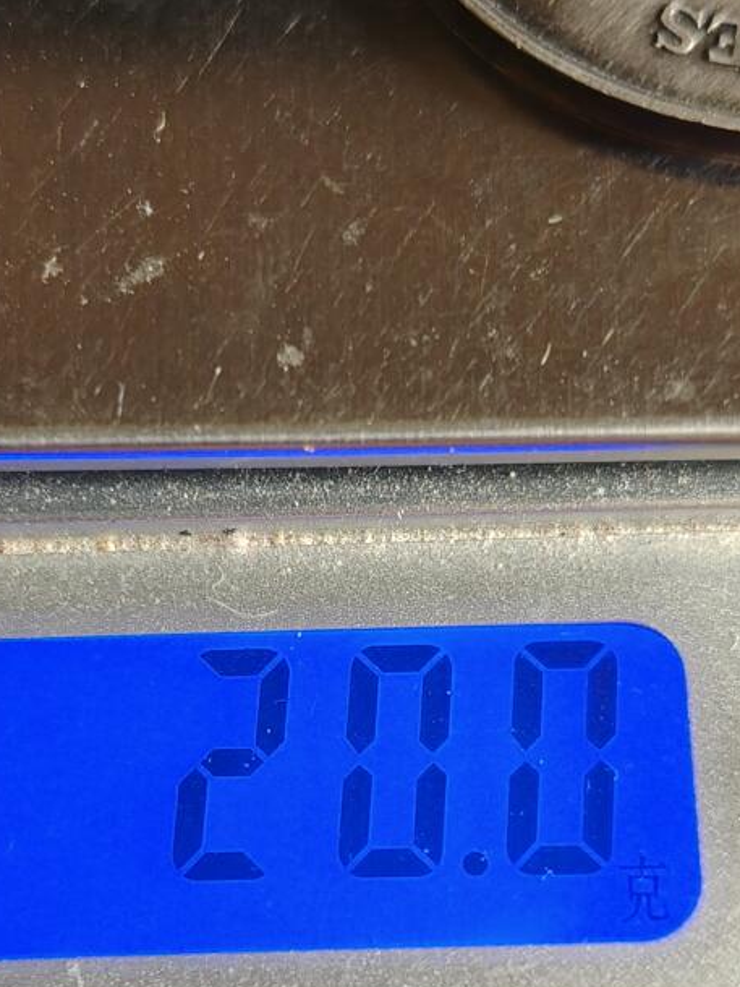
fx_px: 1938
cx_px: 295
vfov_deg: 28.5
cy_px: 600
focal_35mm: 68
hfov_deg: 21.6
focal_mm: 6.06
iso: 640
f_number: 1.6
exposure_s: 1/100
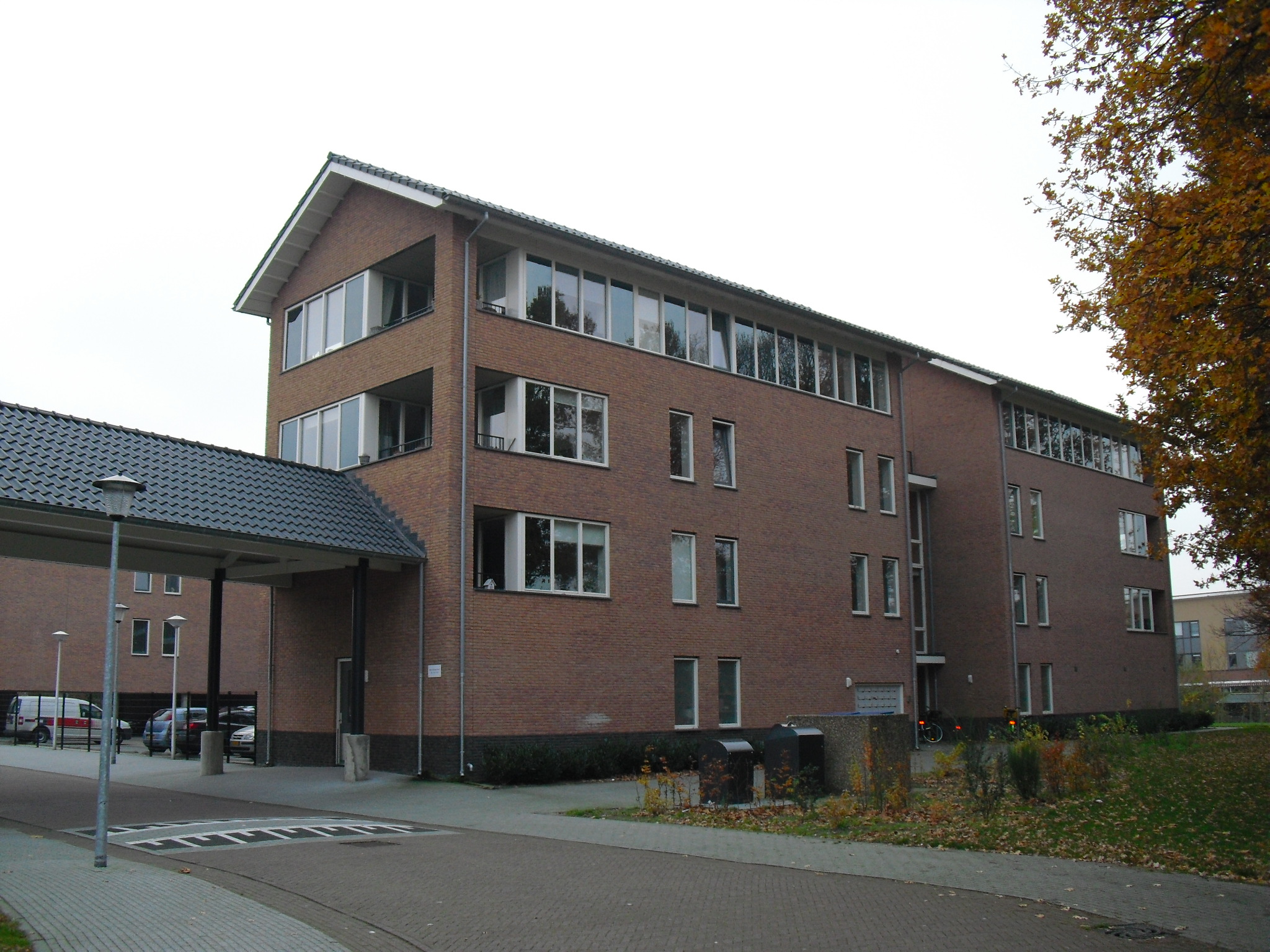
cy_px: 476
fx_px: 1321
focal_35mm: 36
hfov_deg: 51.4
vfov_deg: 39.7
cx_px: 635
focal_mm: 6.3
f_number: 3.1
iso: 200
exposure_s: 1/125
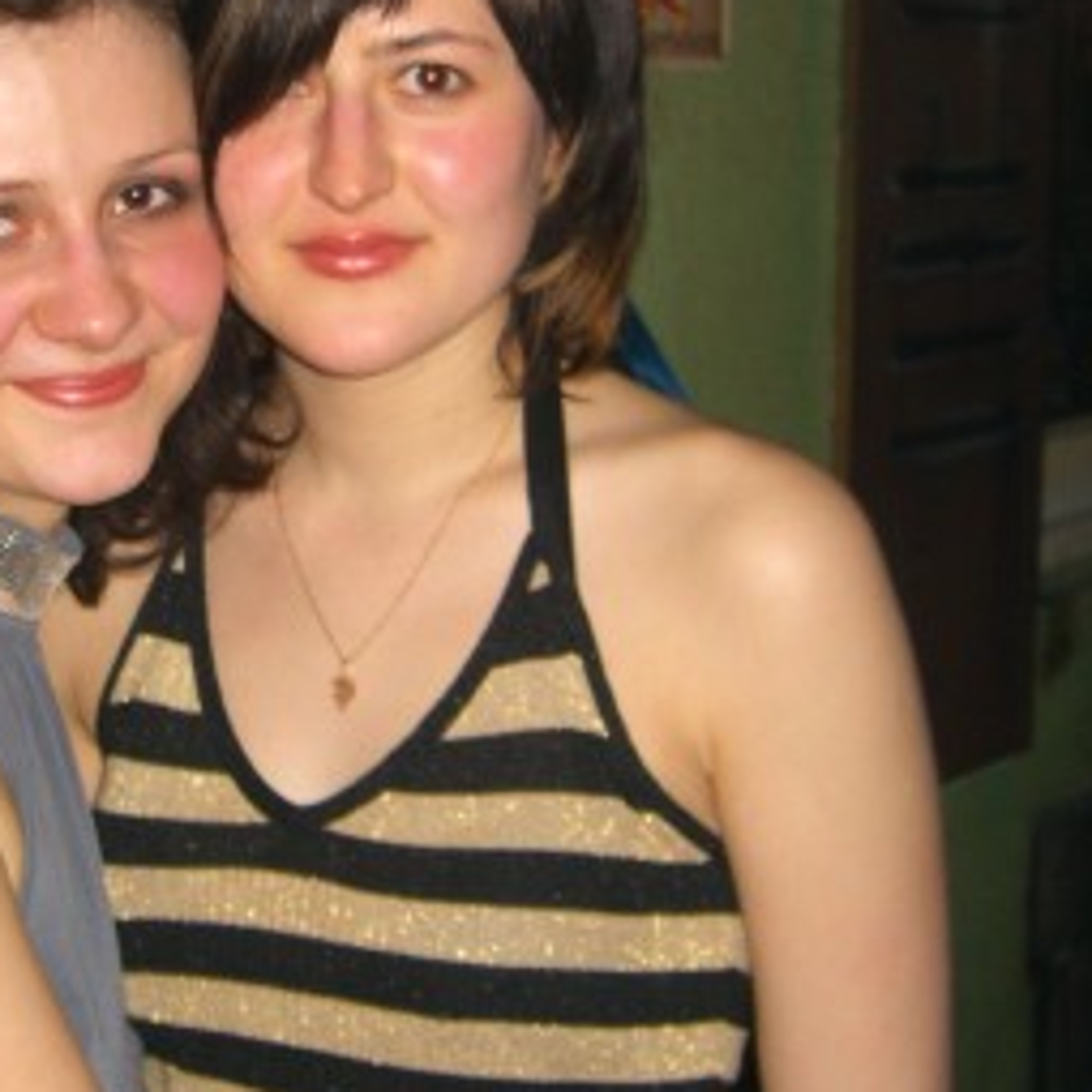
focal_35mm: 79
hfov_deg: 21.7
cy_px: 325
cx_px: 270
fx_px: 2820
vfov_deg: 21.8
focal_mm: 7.9
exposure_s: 1/60
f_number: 2.8
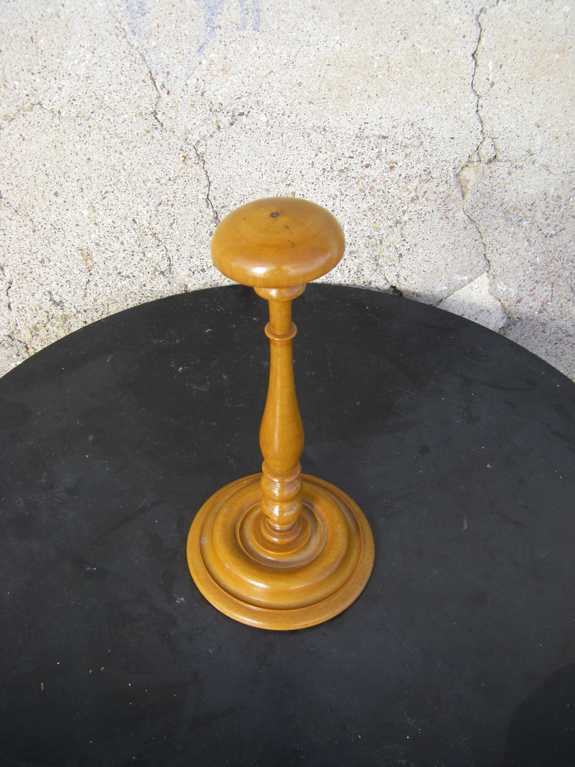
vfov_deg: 49.0
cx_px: 288
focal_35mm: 38
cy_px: 384
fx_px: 842
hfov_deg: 37.7
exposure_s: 1/100
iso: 64
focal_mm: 6.3
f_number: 3.5
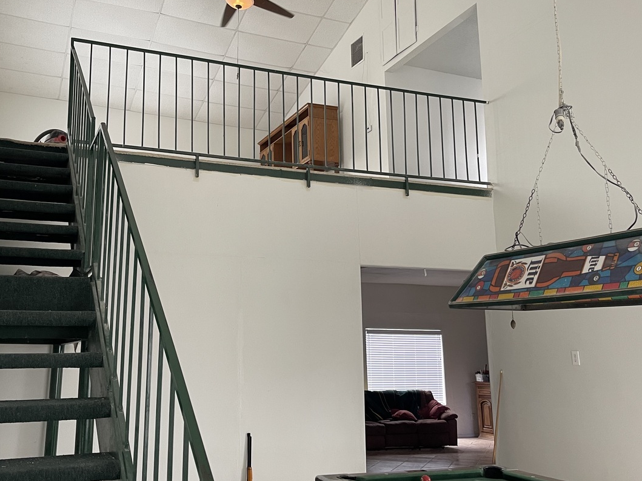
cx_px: 258
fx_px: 631
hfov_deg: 53.6
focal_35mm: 34
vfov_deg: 41.8
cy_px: 233
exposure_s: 1/60
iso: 160
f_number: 1.6
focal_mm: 5.1
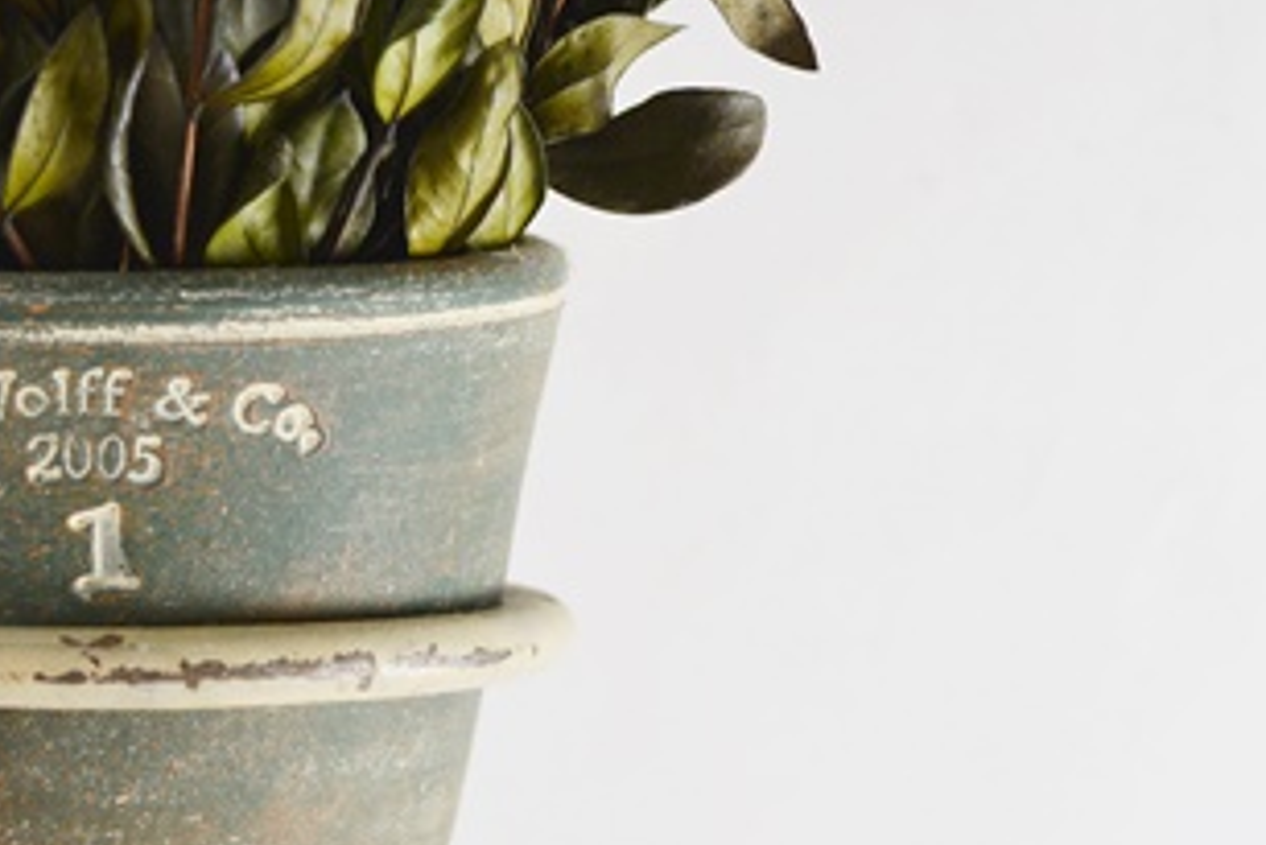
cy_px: 445
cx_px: 103
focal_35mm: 82
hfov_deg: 24.0
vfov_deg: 16.7
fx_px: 2885
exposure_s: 1/125
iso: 220
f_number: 5.6
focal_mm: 28
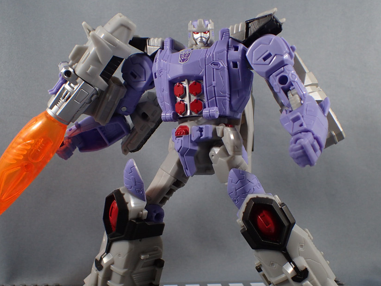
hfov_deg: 47.9
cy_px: 166
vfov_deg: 36.7
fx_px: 429
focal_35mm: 39
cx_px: 195
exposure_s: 1/125
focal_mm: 5.5
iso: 160
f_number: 2.3
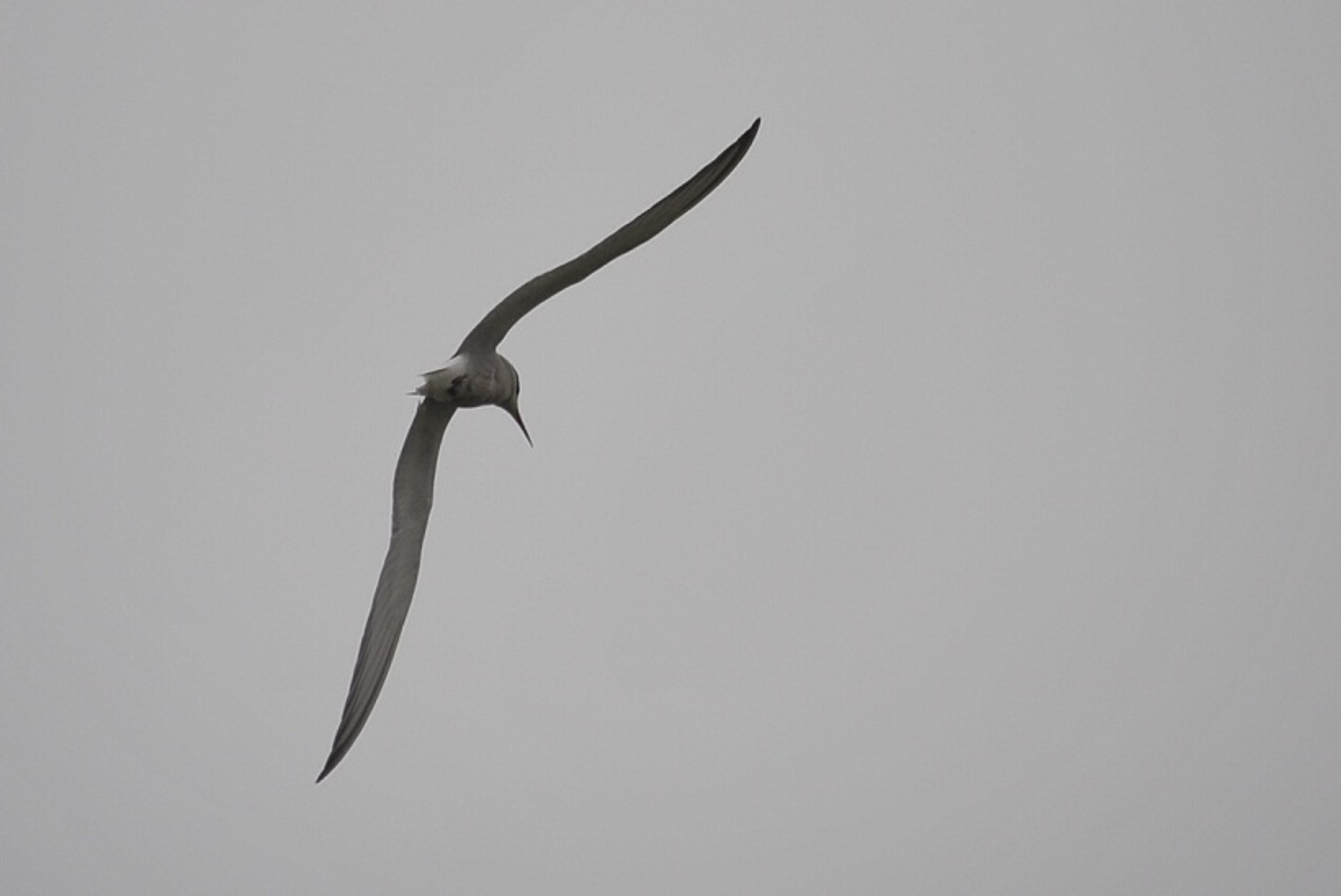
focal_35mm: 300
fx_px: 11183
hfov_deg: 6.9
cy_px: 448
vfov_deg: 4.6
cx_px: 670
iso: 400
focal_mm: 300
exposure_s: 1/4000
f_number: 5.6
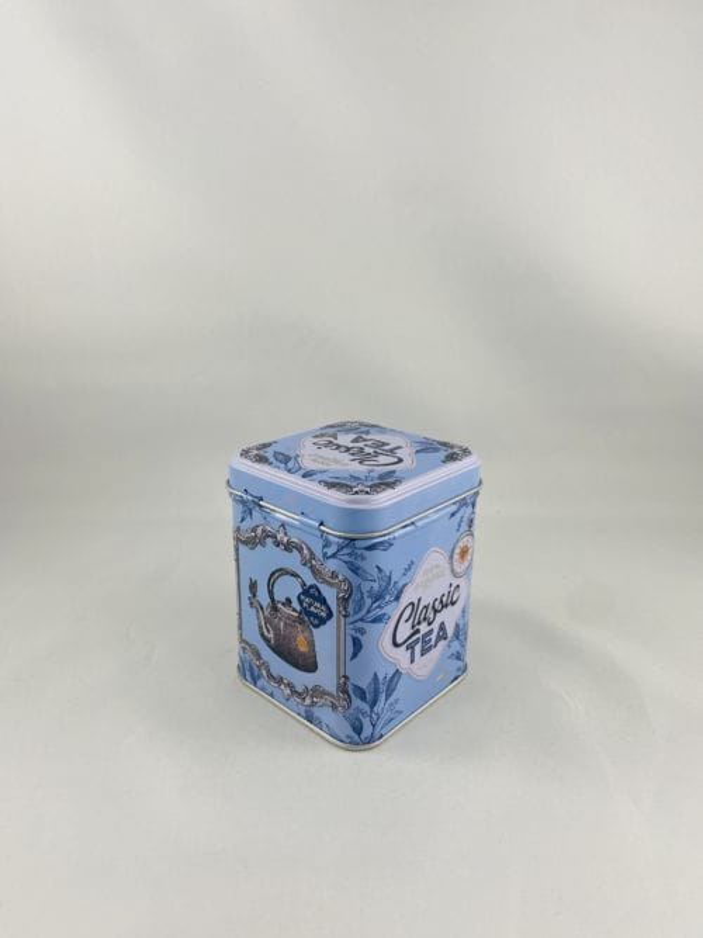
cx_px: 352
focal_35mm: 26
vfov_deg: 67.3
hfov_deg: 53.0
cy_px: 469
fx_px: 704
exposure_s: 1/121
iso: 50
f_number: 1.8
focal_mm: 4.25
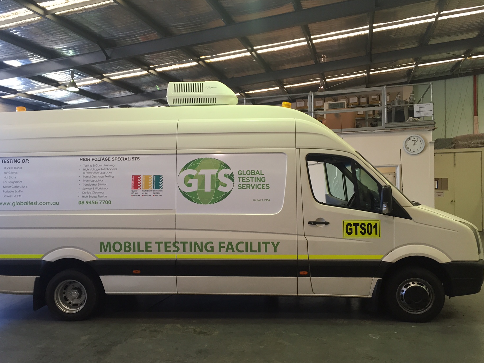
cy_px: 194
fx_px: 447
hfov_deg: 56.8
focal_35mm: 32
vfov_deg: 44.1
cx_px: 226
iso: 40
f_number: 2.2
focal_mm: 4.15
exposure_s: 1/33
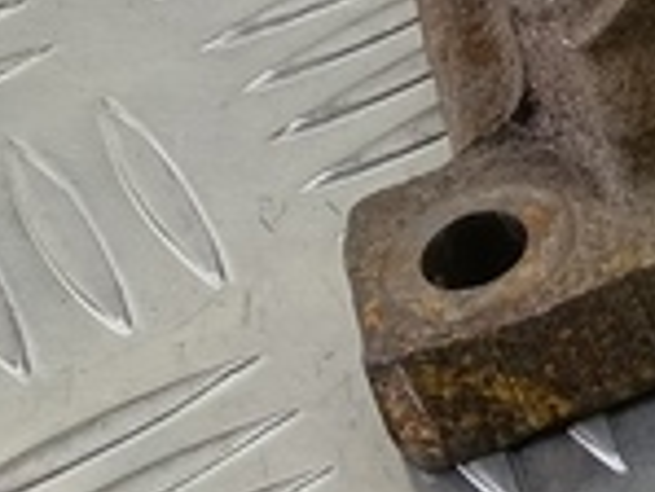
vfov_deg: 8.4
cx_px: 2238
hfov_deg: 8.9
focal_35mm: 158
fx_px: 2992
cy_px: -782
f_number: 1.6
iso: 143
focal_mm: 4.11
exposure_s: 1/50
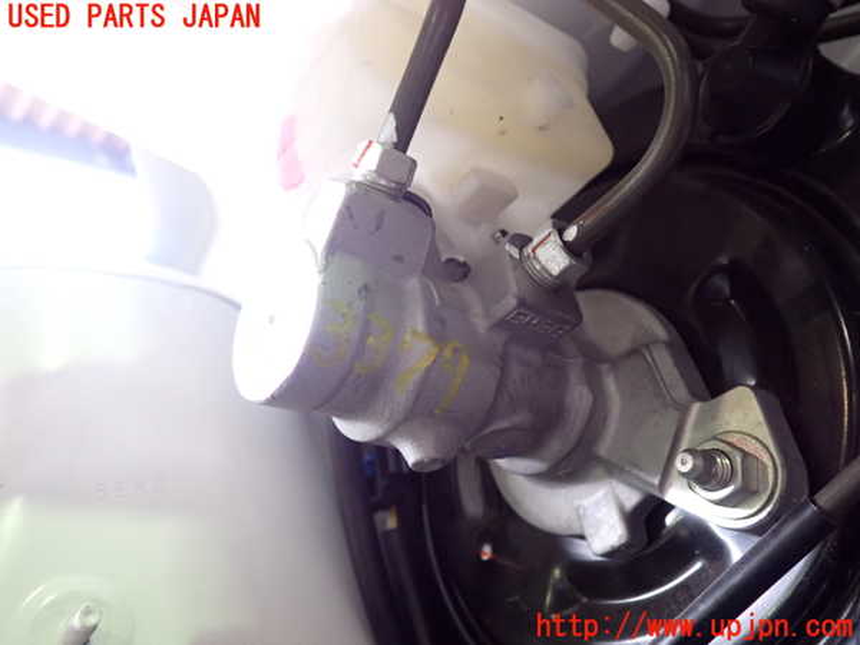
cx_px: 430
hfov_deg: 60.0
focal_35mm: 30
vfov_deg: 46.8
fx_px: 745
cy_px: 322
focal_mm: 5.4
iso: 320
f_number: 2.3
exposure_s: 1/30
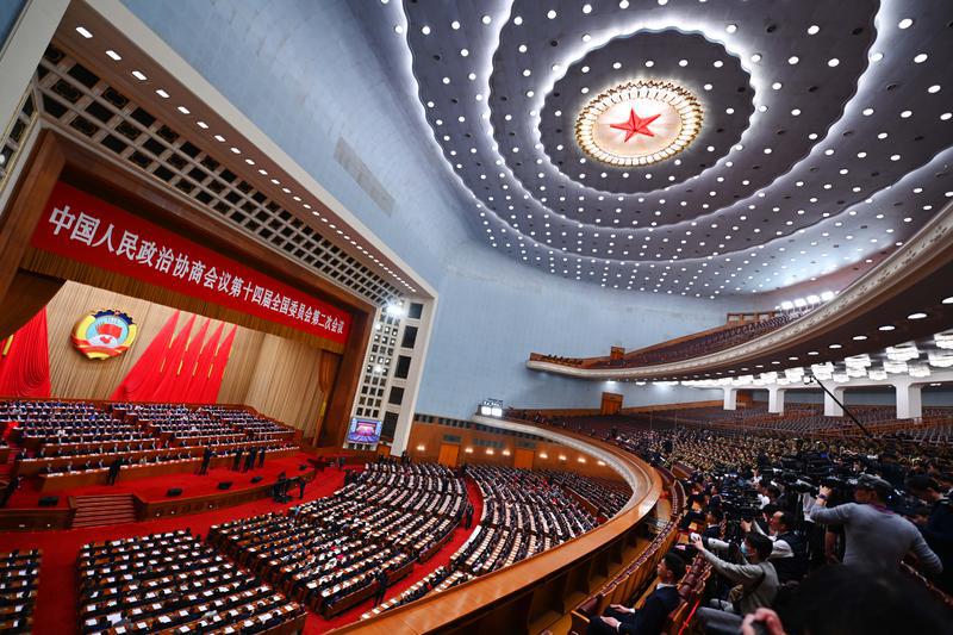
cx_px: 476
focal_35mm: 14
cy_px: 318
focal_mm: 14
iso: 400
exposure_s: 1/125
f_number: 2.8
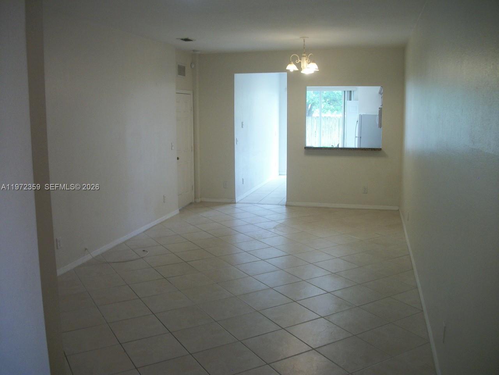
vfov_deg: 44.2
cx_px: 250
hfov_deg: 56.8
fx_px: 461
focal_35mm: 32
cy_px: 188
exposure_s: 1/30
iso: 106
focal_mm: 5.7
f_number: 2.9
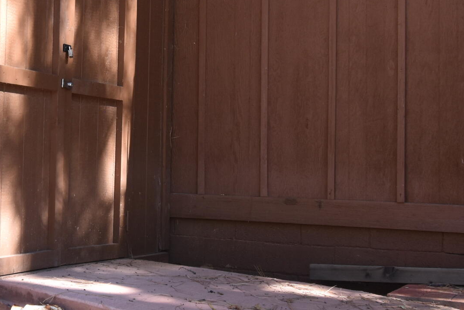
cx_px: 55
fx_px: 1083
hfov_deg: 23.6
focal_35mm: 84
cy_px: 91
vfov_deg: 16.2
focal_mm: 20
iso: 400
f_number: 5.6
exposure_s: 1/125
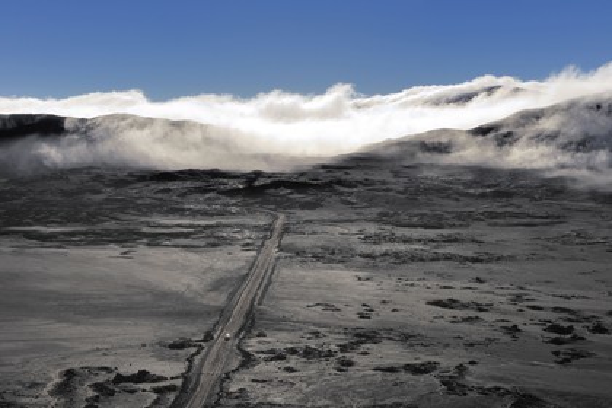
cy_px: 204
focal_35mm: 70
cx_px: 306
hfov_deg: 28.8
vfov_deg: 19.5
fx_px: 1190
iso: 200
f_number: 20
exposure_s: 1/160
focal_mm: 70
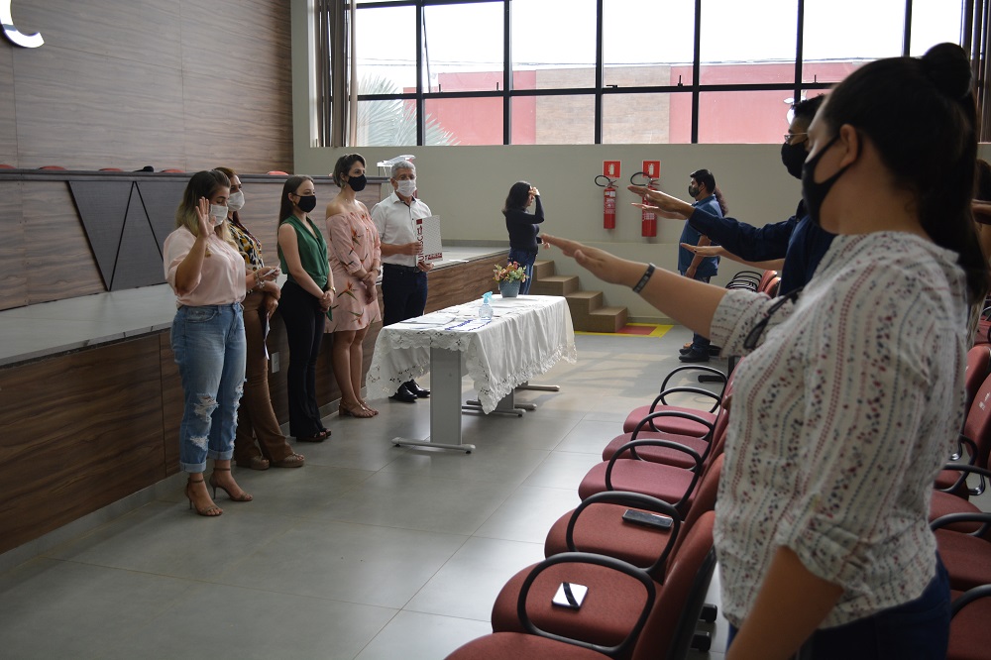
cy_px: 330
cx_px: 496
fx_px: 908
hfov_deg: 57.2
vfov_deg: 39.9
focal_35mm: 33
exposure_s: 1/80
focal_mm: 22
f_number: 4.5
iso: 400
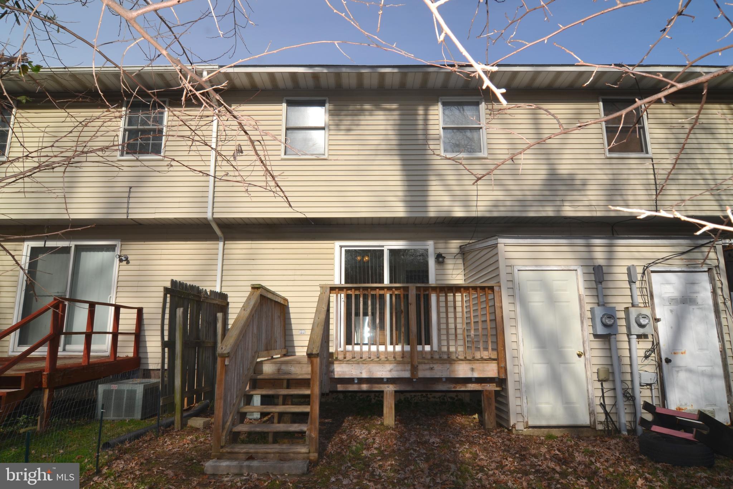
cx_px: 366
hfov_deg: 85.4
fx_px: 397
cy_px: 244
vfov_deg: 63.2
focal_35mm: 20
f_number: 10
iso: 100
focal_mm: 13
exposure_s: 1/250
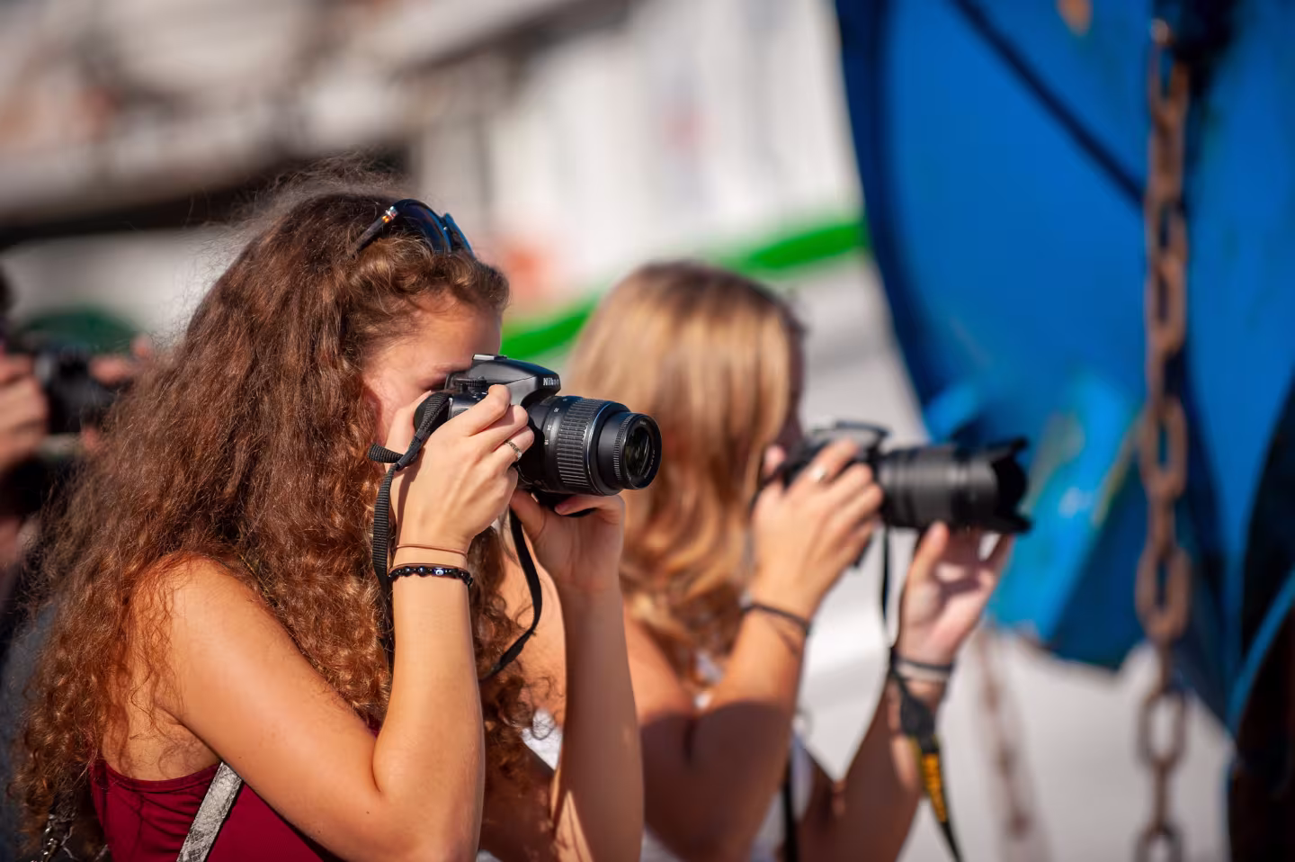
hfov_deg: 10.3
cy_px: 431
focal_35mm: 200
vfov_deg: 6.9
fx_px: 7189
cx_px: 648
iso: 200
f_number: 2.8
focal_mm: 200
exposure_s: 1/4000
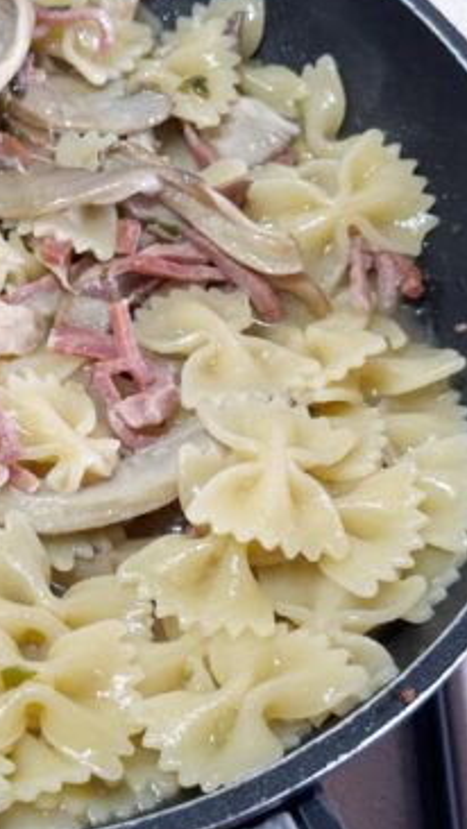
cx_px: -124
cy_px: 344
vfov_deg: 25.0
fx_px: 1870
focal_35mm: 85
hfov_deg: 13.7
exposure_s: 1/50
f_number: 1.78
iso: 125
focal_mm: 6.86
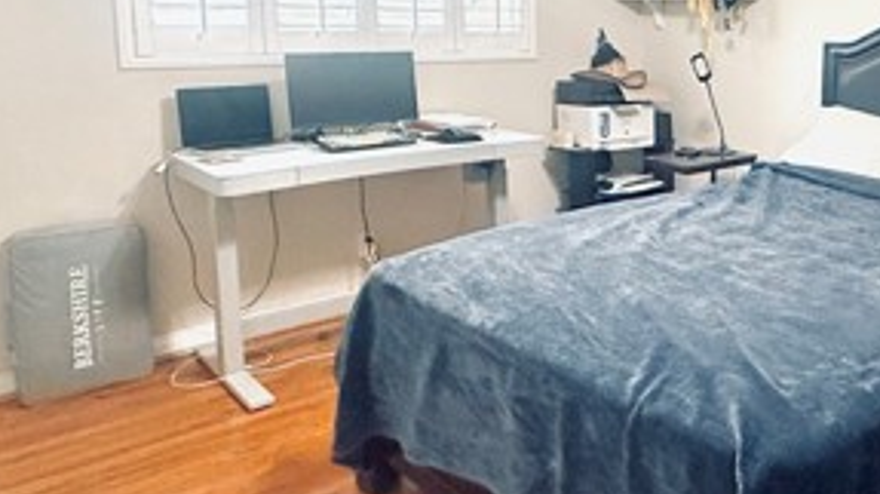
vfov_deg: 33.9
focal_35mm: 34
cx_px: 800
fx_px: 793
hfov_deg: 51.0
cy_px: 123
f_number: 2.2
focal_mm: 2.22
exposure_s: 1/60
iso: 400
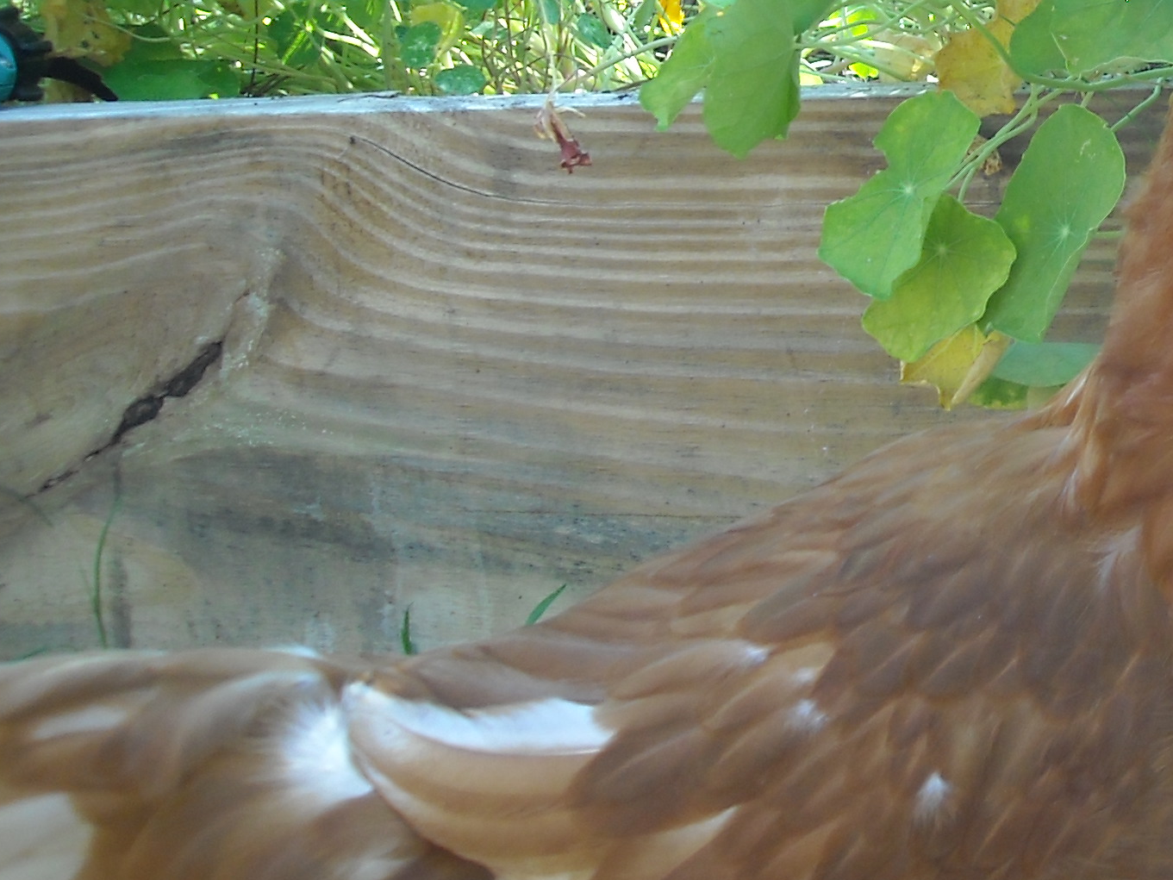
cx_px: 1201
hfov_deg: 23.6
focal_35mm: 79
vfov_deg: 18.1
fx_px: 2677
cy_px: -34
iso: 64
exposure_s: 1/100
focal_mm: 5.7
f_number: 2.8
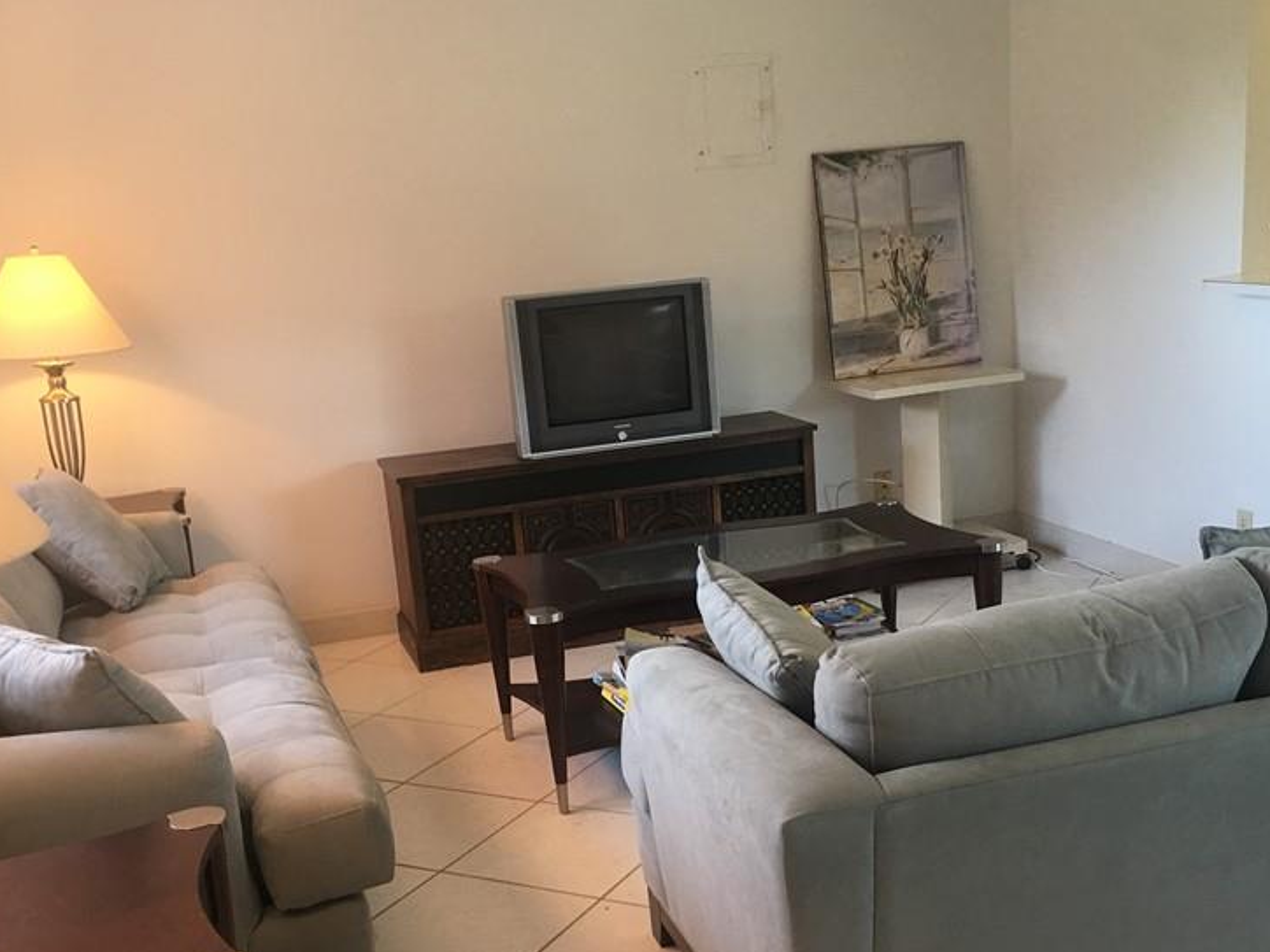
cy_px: 628
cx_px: 656
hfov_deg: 45.8
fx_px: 1504
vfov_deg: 34.8
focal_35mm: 41
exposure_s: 1/30
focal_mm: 4.15
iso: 40
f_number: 2.2
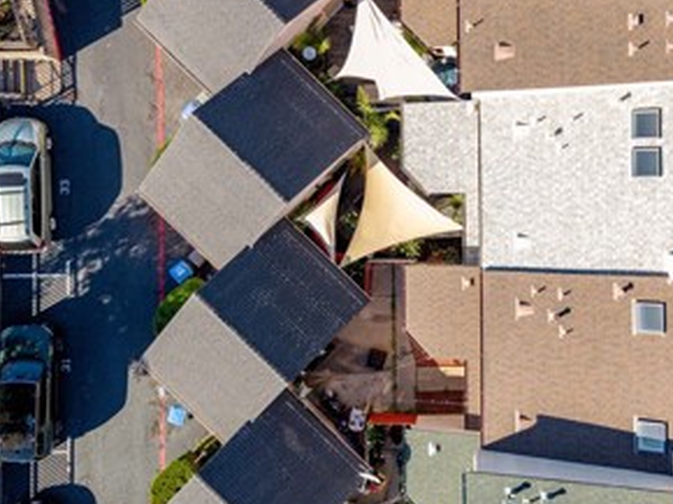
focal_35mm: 53
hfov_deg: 35.6
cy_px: 195
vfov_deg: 27.4
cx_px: 480
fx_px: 1030
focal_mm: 8.67
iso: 100
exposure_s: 1/1250
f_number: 1.8
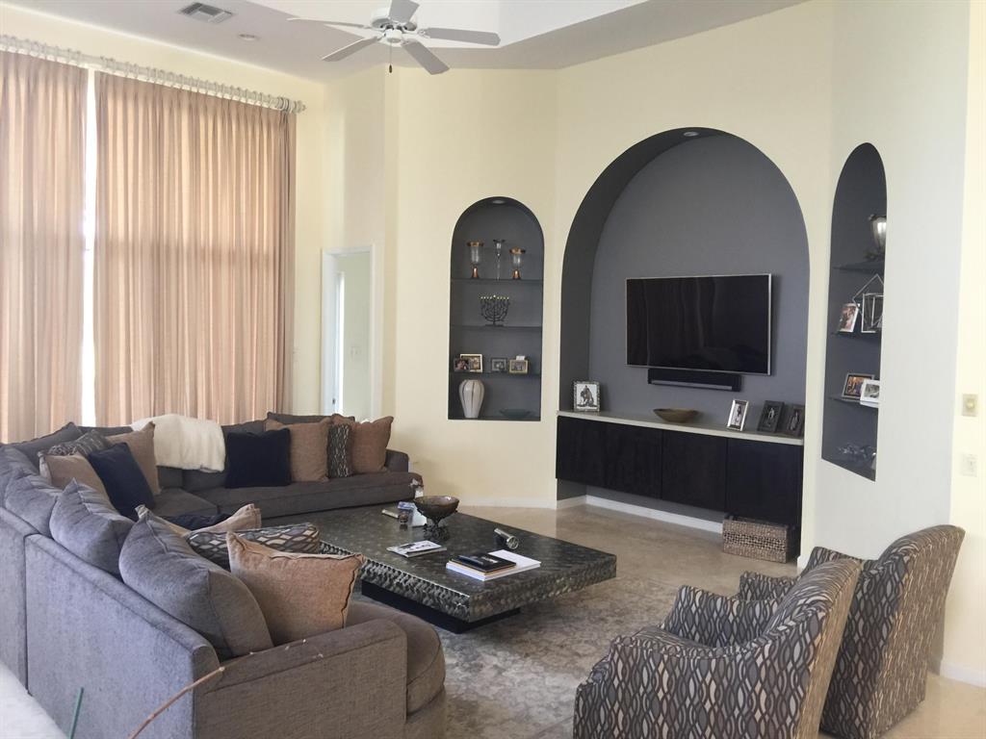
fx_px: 826
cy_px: 370
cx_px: 493
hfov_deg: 61.7
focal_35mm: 29
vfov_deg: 48.2
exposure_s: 1/15
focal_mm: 4.15
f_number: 2.2
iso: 80
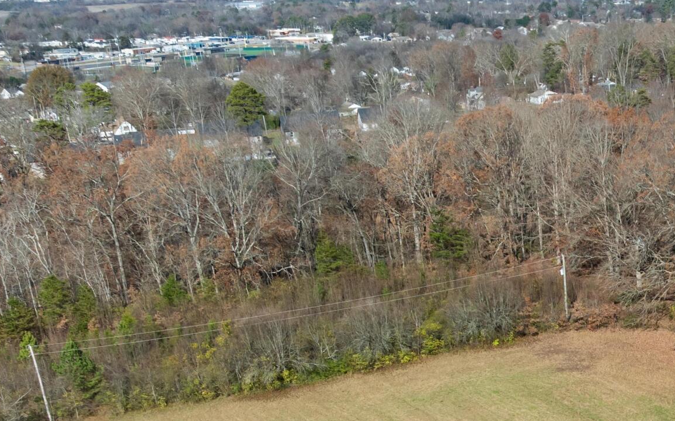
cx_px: 736
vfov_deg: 18.5
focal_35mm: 66
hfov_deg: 28.3
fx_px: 1214
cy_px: 523
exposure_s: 1/1600
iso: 140
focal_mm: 12.29
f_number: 2.8
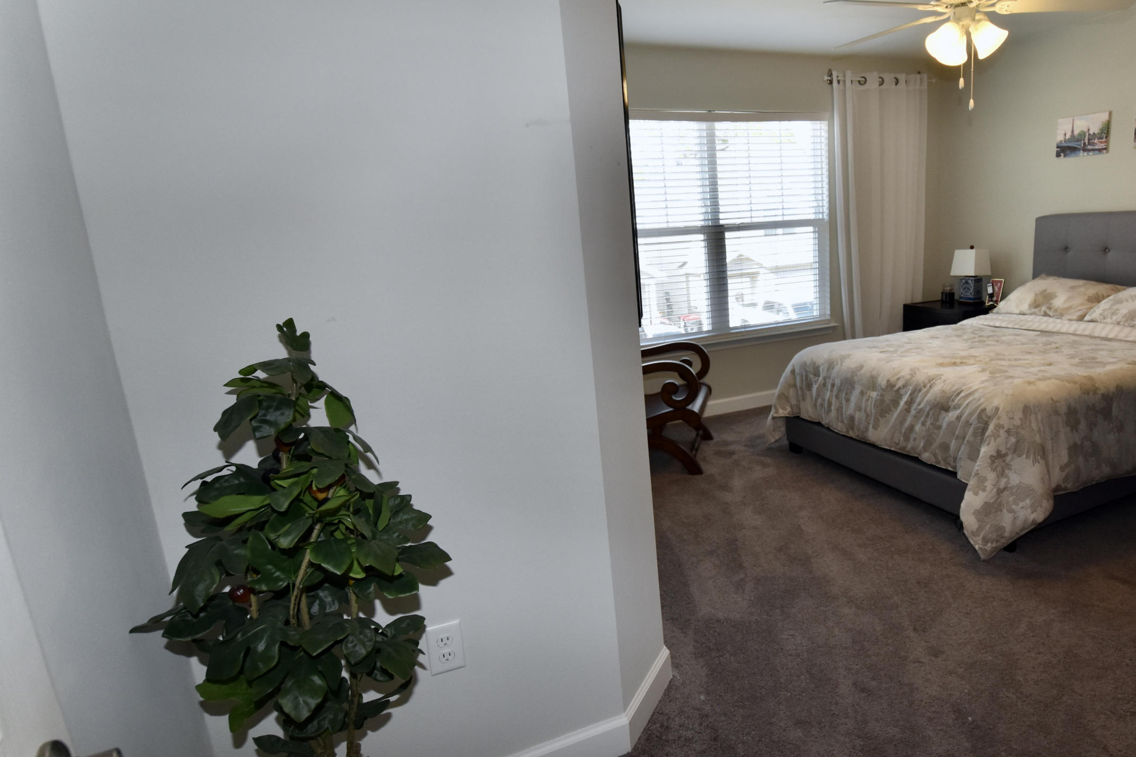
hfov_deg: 79.9
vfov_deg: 59.5
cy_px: 370
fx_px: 663
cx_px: 702
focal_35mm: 21
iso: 500
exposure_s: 1/125
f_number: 5.6
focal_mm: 10
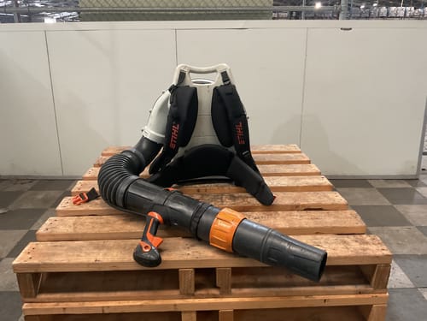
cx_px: 214
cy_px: 160
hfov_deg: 61.7
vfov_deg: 48.2
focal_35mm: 29
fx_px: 358
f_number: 1.8
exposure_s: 1/50
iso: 250
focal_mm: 3
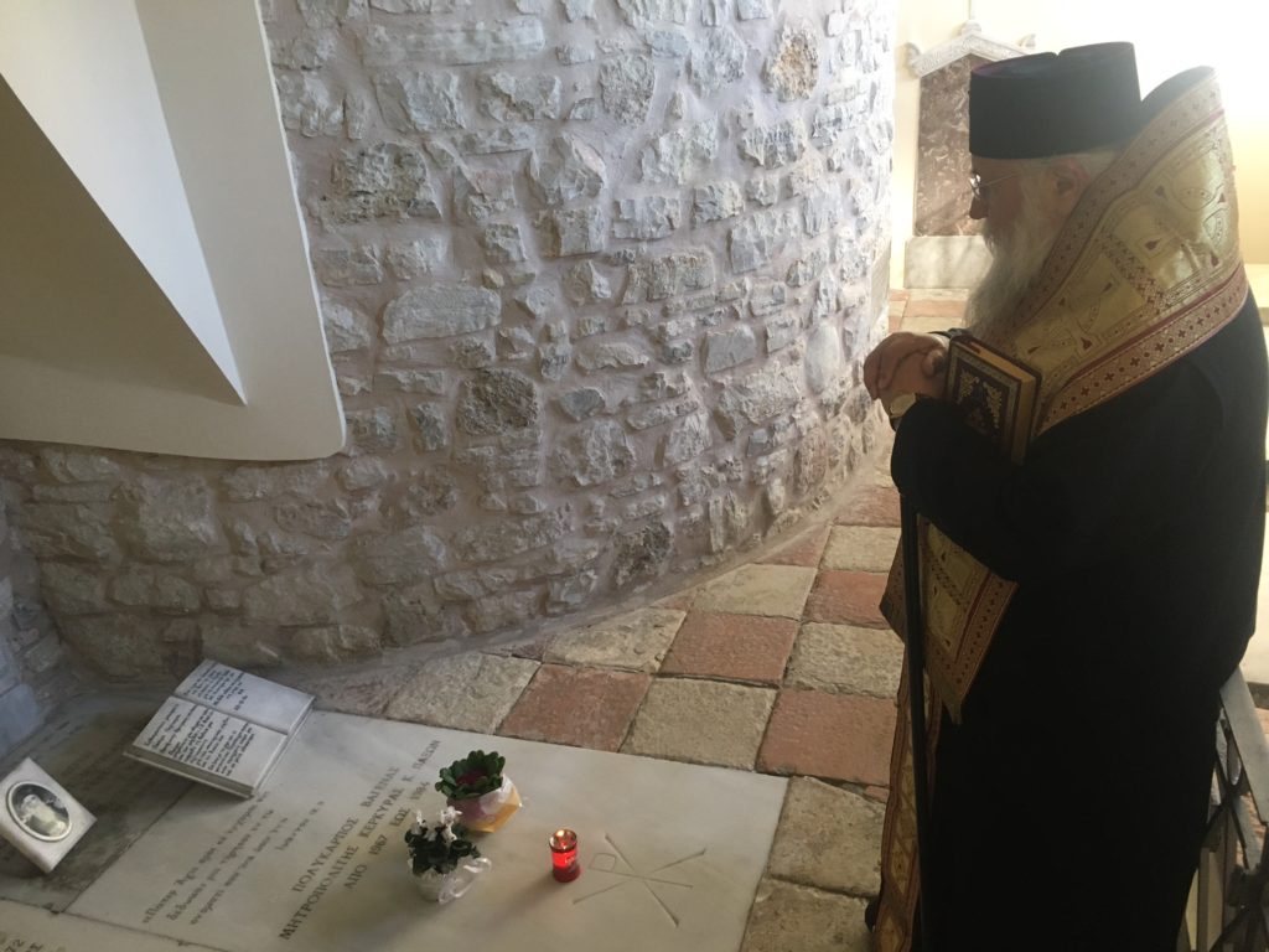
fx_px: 1063
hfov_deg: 61.7
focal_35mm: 29
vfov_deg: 48.2
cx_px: 634
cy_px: 476
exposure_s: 1/33
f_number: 2.2
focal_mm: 4.15
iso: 160
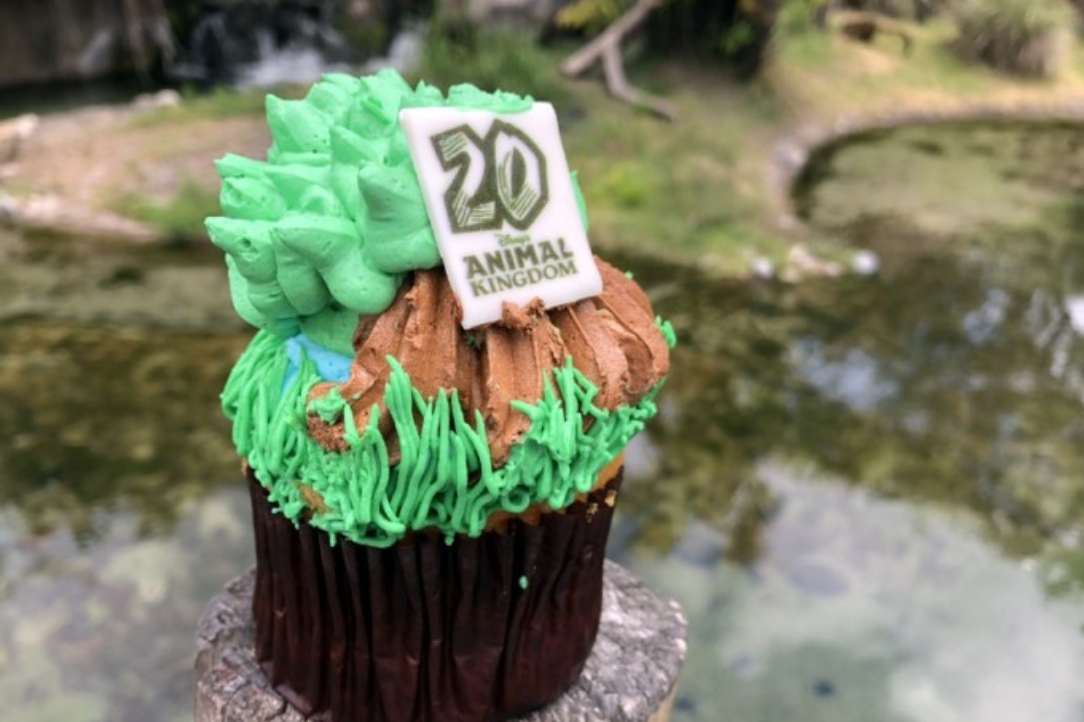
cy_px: 385
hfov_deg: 61.9
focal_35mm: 30
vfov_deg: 43.6
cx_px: 536
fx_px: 903
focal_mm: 3.99
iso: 20
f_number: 1.8
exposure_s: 1/704
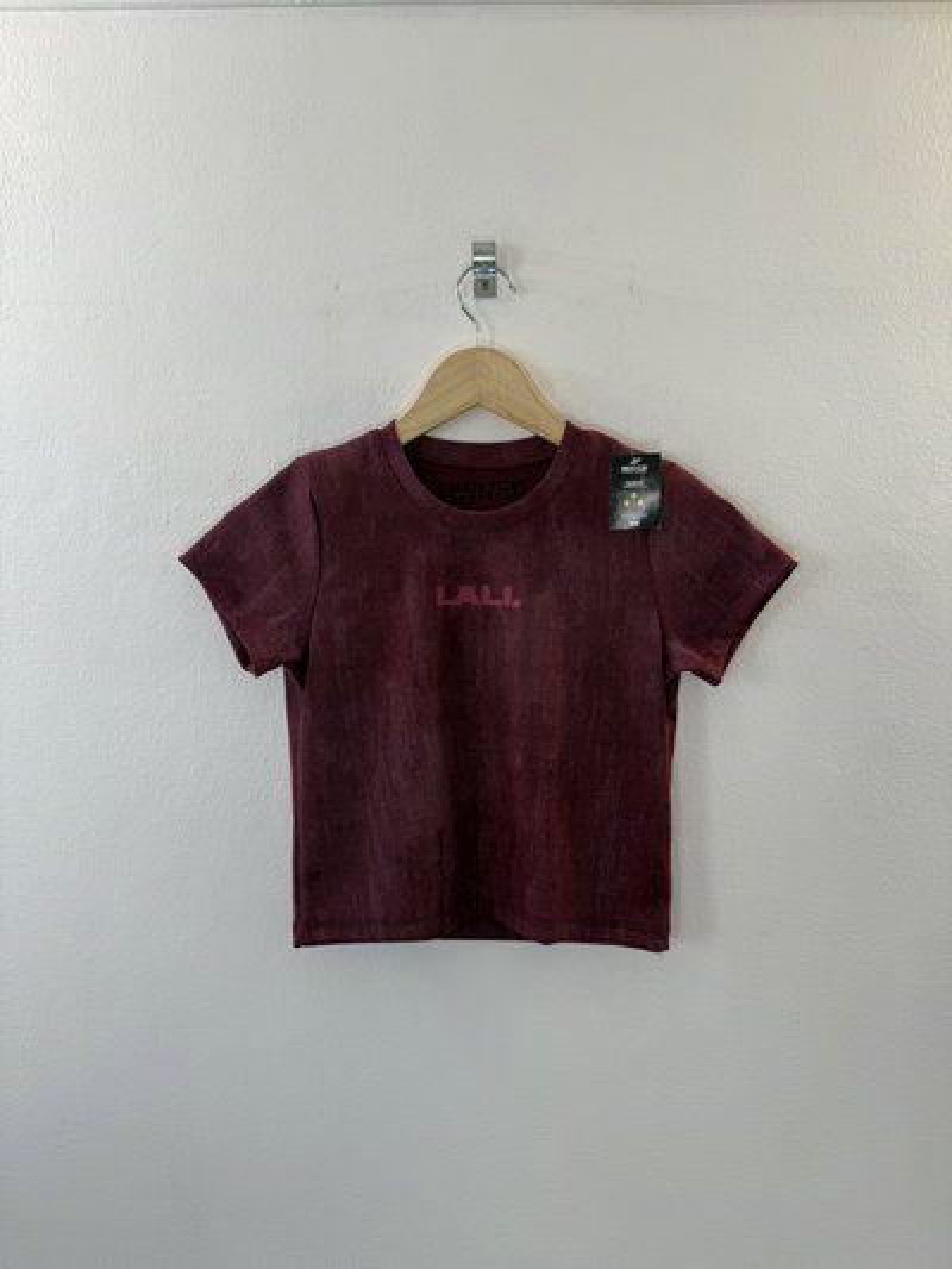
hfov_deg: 56.8
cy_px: 634
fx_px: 880
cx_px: 476
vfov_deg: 71.6
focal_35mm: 24
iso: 64
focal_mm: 6.76
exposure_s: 1/121
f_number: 1.78
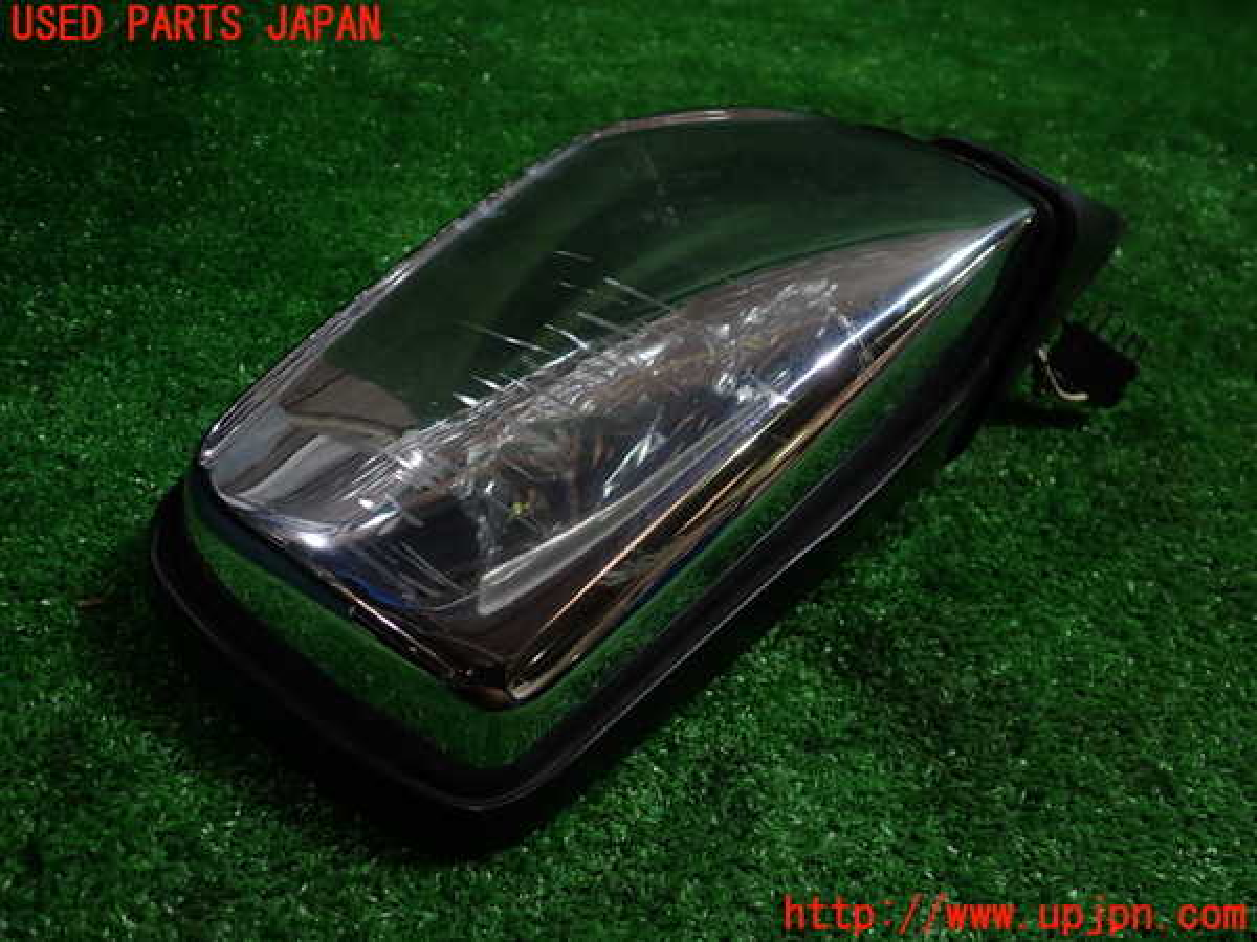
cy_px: 471
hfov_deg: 60.0
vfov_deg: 46.8
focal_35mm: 30
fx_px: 1089
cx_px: 628
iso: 160
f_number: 2.3
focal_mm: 5.4
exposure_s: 1/60
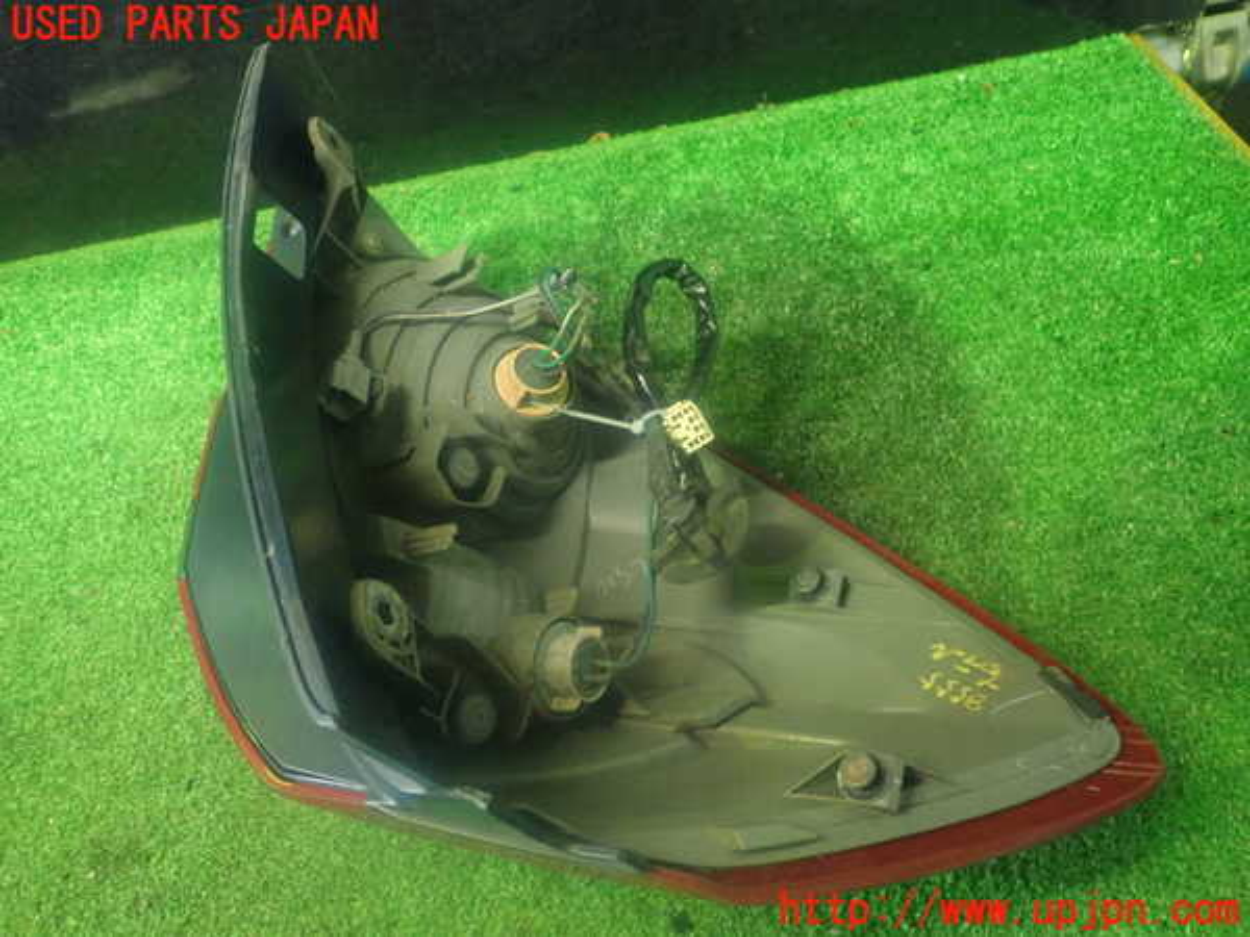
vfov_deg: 46.8
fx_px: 1083
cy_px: 468
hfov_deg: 60.0
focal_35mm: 30
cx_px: 625
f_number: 2.3
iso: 800
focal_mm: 5.5
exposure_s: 1/15
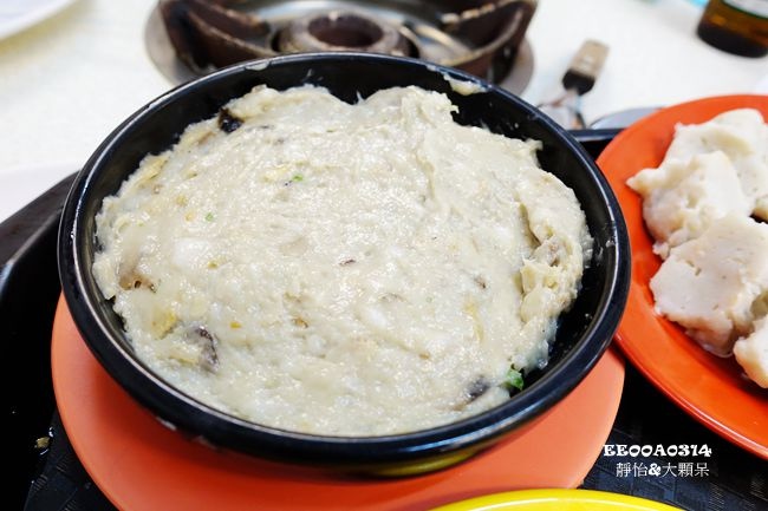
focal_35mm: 24
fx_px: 512
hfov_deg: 73.8
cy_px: 256
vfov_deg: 53.1
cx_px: 384
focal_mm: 8.8
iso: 800
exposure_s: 1/40
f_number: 3.2
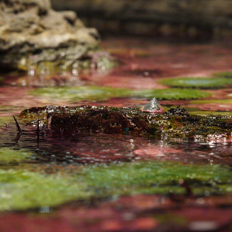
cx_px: 149
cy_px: 119
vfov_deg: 9.9
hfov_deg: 9.9
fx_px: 1342
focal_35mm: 177
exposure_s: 1/80
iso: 6400
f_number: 6.3
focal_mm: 90
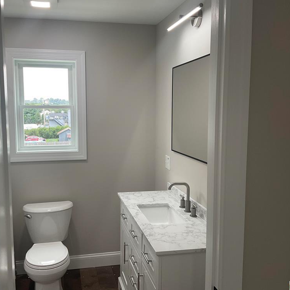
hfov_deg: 47.2
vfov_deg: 47.2
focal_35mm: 35
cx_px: 131
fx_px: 332
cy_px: 145
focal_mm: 3
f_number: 1.8
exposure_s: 1/120
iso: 50
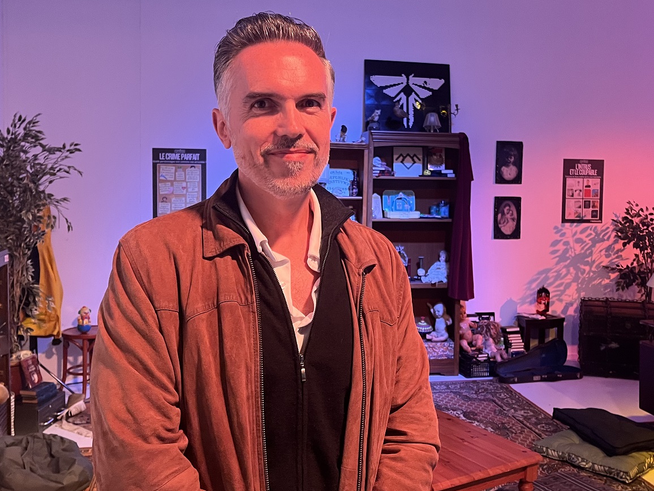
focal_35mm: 36
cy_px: 212
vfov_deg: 39.6
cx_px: 353
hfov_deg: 51.3
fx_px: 680
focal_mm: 5.1
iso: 320
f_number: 1.6
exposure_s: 1/60
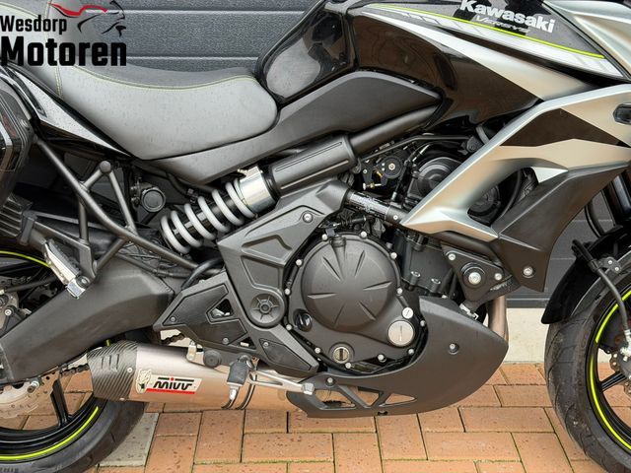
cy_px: 236
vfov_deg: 30.3
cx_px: 316
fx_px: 875
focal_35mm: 48
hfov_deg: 39.7
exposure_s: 1/176
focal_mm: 6.76
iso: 64
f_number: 1.78
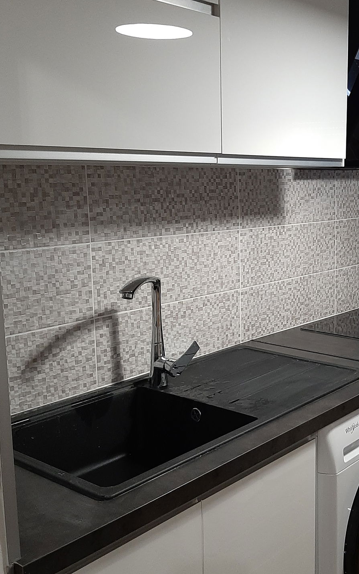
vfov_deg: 48.2
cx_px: 270
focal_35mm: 41
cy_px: 284
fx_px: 642
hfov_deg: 30.7
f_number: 1.7
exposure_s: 1/25
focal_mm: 3.93
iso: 160
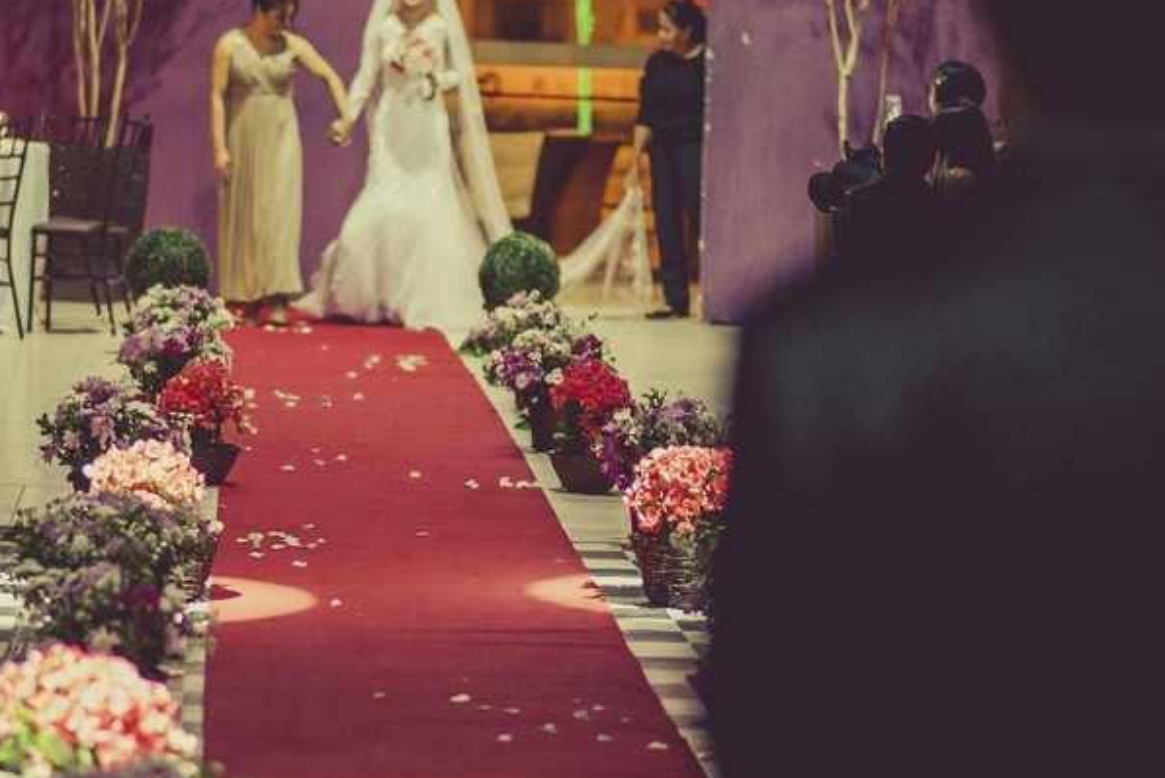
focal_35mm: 171
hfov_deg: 12.0
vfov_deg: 8.0
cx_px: 385
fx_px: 5536
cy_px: 428
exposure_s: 1/100
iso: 1250
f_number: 1.8
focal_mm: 85
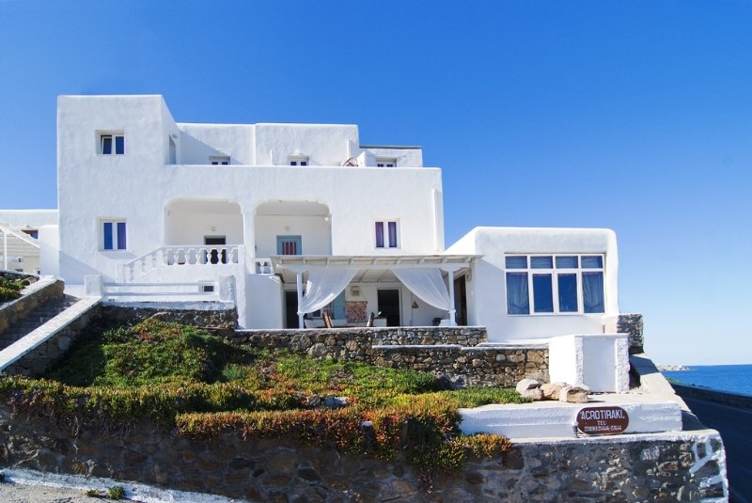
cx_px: 376
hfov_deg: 89.9
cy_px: 252
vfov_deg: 67.5
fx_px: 376
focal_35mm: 18
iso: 100
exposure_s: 1/200
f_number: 7.1
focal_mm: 12
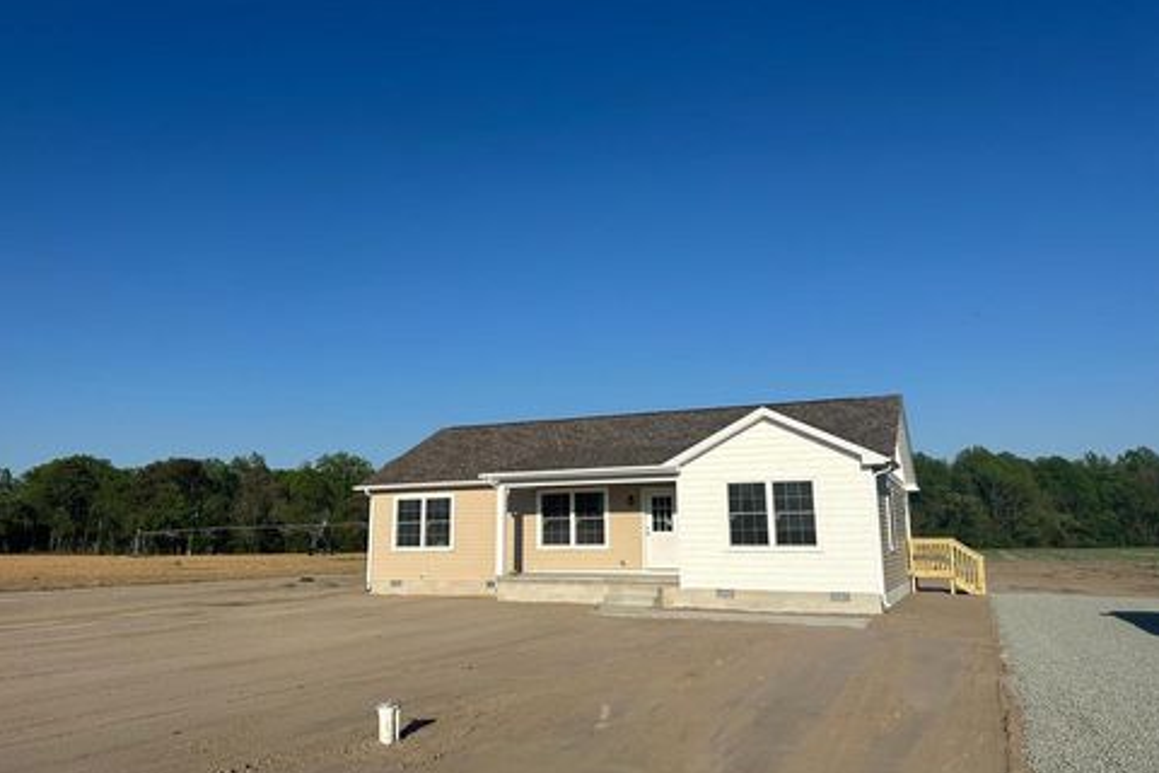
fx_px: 837
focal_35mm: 26
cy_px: 395
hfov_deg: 69.4
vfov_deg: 49.6
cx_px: 560
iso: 80
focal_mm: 6.86
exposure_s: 1/8197
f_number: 1.78
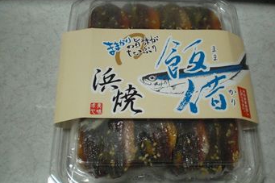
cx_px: 138
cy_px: 99
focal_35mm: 40
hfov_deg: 48.5
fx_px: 305
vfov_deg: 33.4
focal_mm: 6.3
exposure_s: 1/100
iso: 800
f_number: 3.1
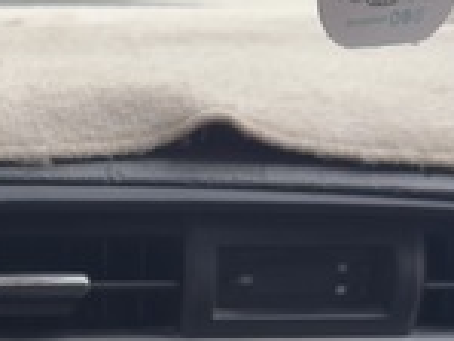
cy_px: 385
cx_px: -123
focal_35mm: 107
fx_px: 1404
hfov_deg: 17.3
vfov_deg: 13.5
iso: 125
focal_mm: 6.76
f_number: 1.78
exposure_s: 1/122
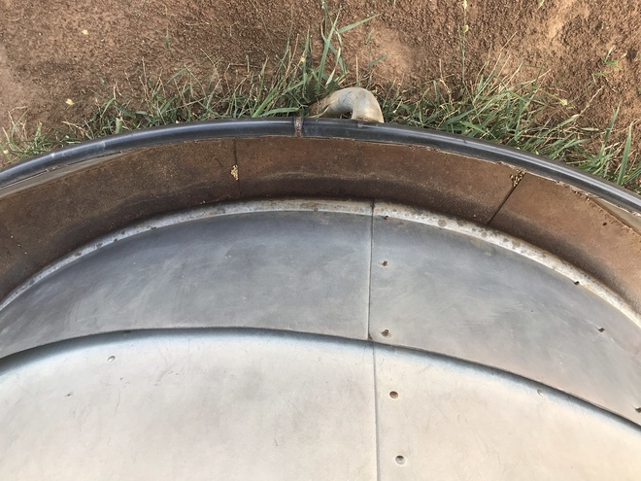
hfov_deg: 63.4
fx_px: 518
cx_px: 320
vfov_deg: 49.7
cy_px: 240
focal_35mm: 28
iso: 20
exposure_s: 1/209
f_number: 1.8
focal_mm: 3.99
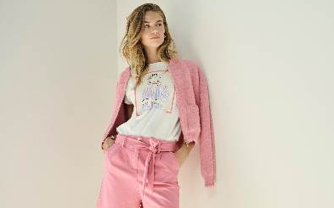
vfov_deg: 21.3
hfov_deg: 33.4
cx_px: 205
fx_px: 555
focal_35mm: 61
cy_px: 112
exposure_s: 1/200
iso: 200
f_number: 4
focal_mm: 47
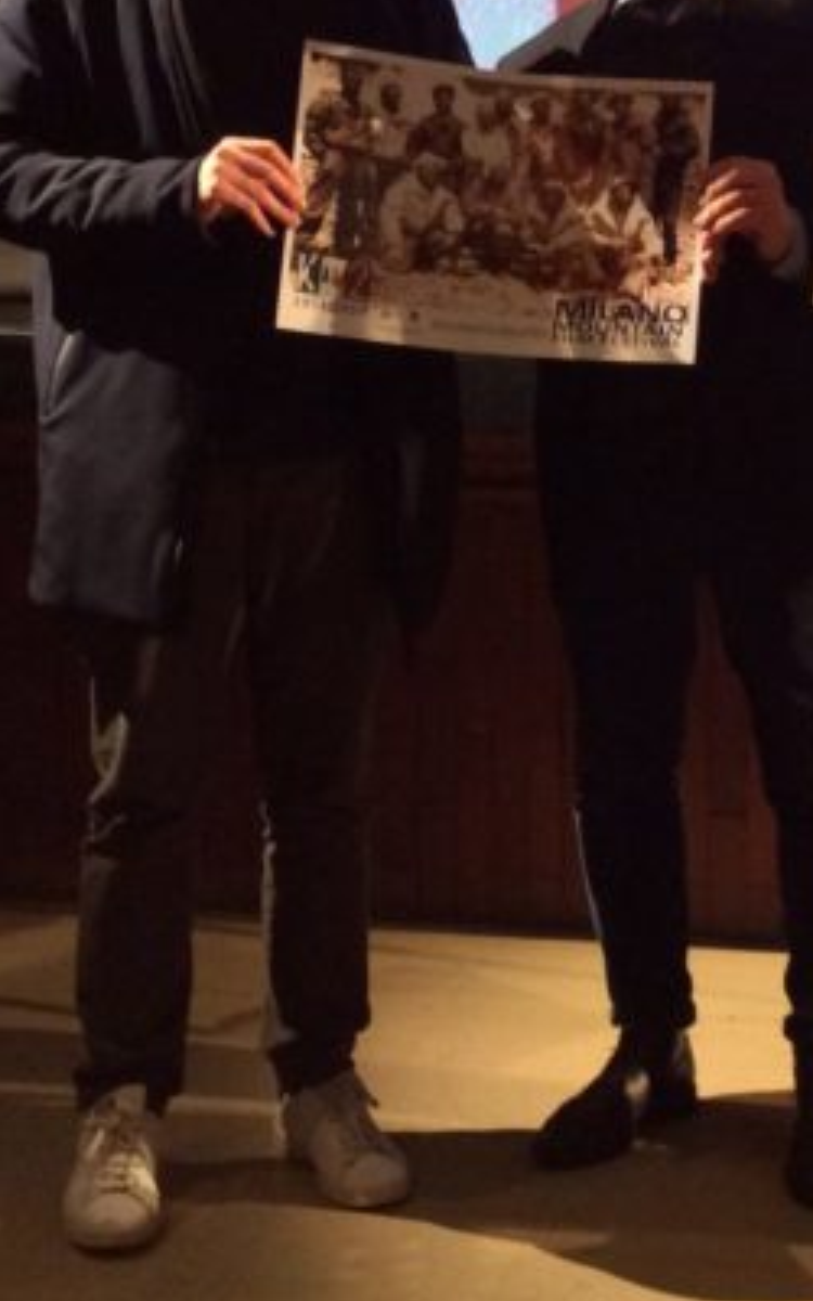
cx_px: 667
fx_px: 2304
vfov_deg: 31.4
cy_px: 491
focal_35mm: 65
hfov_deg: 19.8
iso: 250
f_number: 2.4
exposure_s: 1/20
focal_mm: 3.3
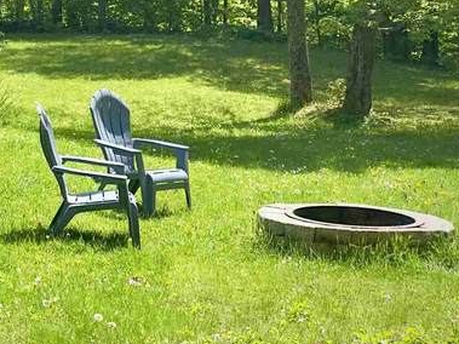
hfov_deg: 19.7
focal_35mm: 81
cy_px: 31
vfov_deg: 17.9
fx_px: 1074
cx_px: -293
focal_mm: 6.86
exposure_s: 1/2336
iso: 80
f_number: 1.78
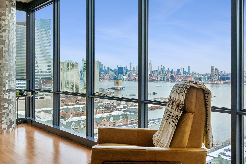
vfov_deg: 38.9
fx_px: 232
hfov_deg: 55.8
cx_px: 123
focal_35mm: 34
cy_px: 82
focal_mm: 34
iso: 400
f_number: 8
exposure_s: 1/250
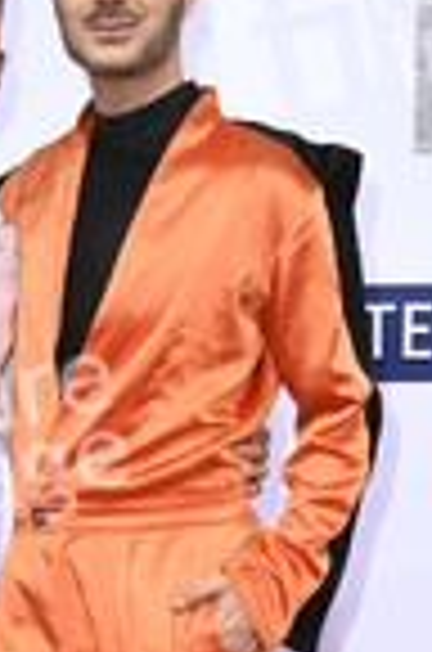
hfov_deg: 12.9
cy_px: 688
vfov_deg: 18.8
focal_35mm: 105
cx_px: 27
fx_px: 1899
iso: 800
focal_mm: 38
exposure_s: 1/200
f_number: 5.6
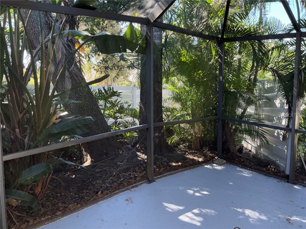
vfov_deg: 48.2
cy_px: 114
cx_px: 153
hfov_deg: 61.7
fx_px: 256
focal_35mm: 29
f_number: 1.8
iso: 16
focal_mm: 3
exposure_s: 1/220
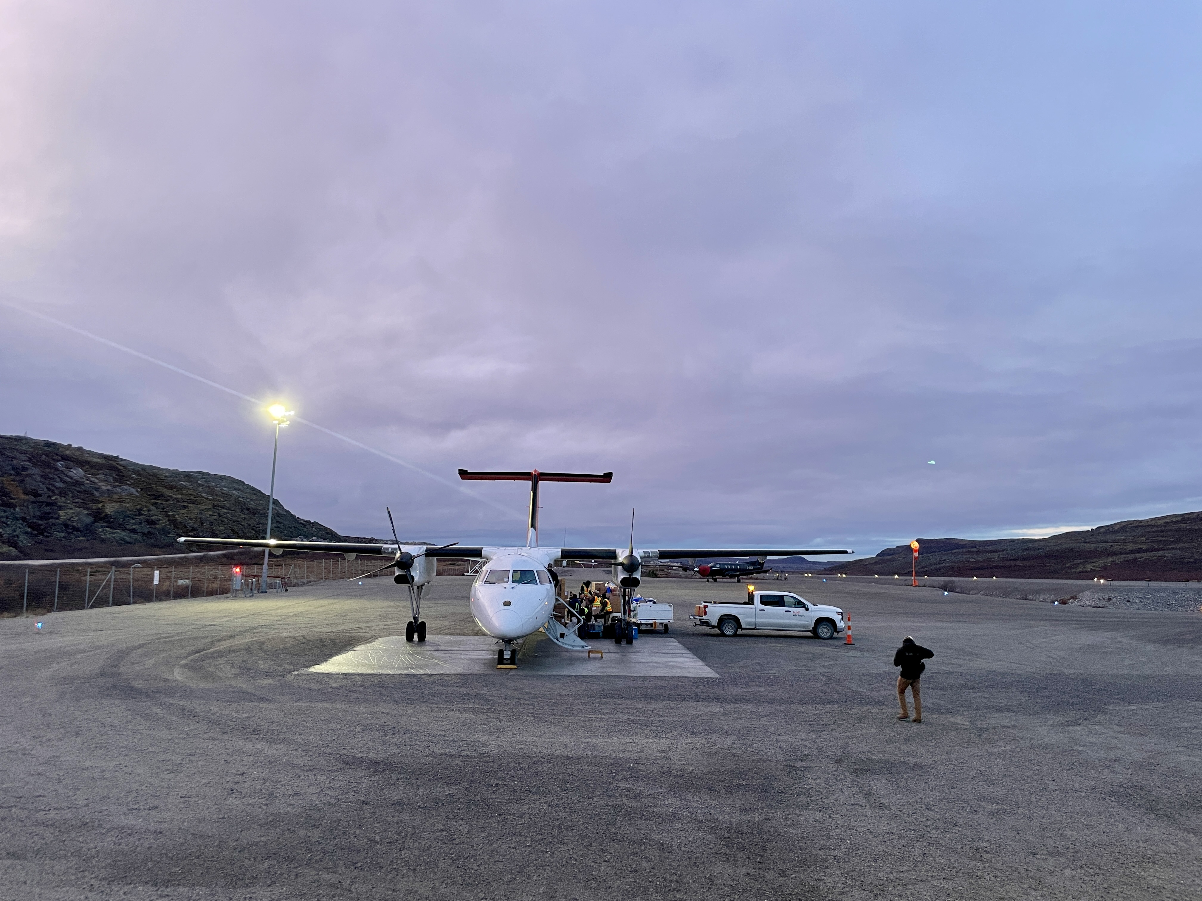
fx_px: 903
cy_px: 450
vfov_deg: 53.1
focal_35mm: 26
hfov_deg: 67.3
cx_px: 601
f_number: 1.6
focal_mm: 4.2
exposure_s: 1/77
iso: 125
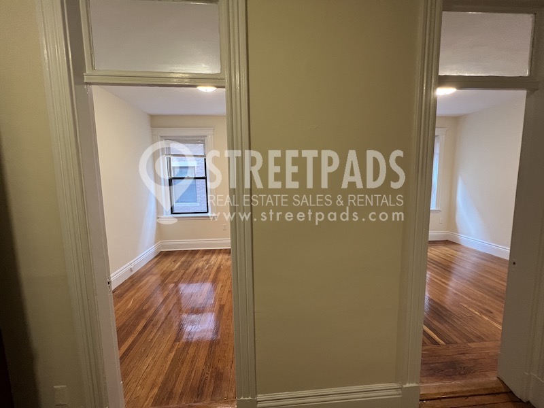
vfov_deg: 89.9
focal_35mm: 13
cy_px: 204
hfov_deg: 106.2
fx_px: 204
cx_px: 272
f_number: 1.8
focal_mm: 1.57
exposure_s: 1/60
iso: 200
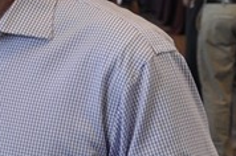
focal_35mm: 185
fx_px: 1211
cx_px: -285
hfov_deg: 10.0
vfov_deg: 7.4
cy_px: 15
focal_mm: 22
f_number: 5
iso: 400
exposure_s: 1/60
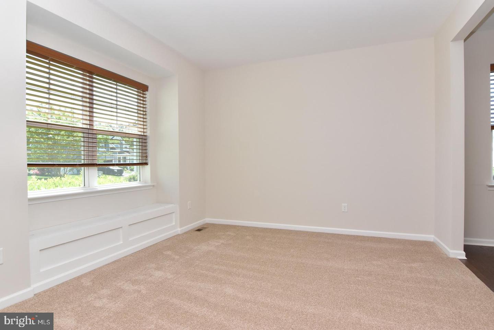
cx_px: 247
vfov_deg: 67.5
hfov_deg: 90.0
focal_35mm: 18
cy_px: 165
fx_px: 247
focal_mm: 12
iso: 800
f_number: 10
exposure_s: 1/125
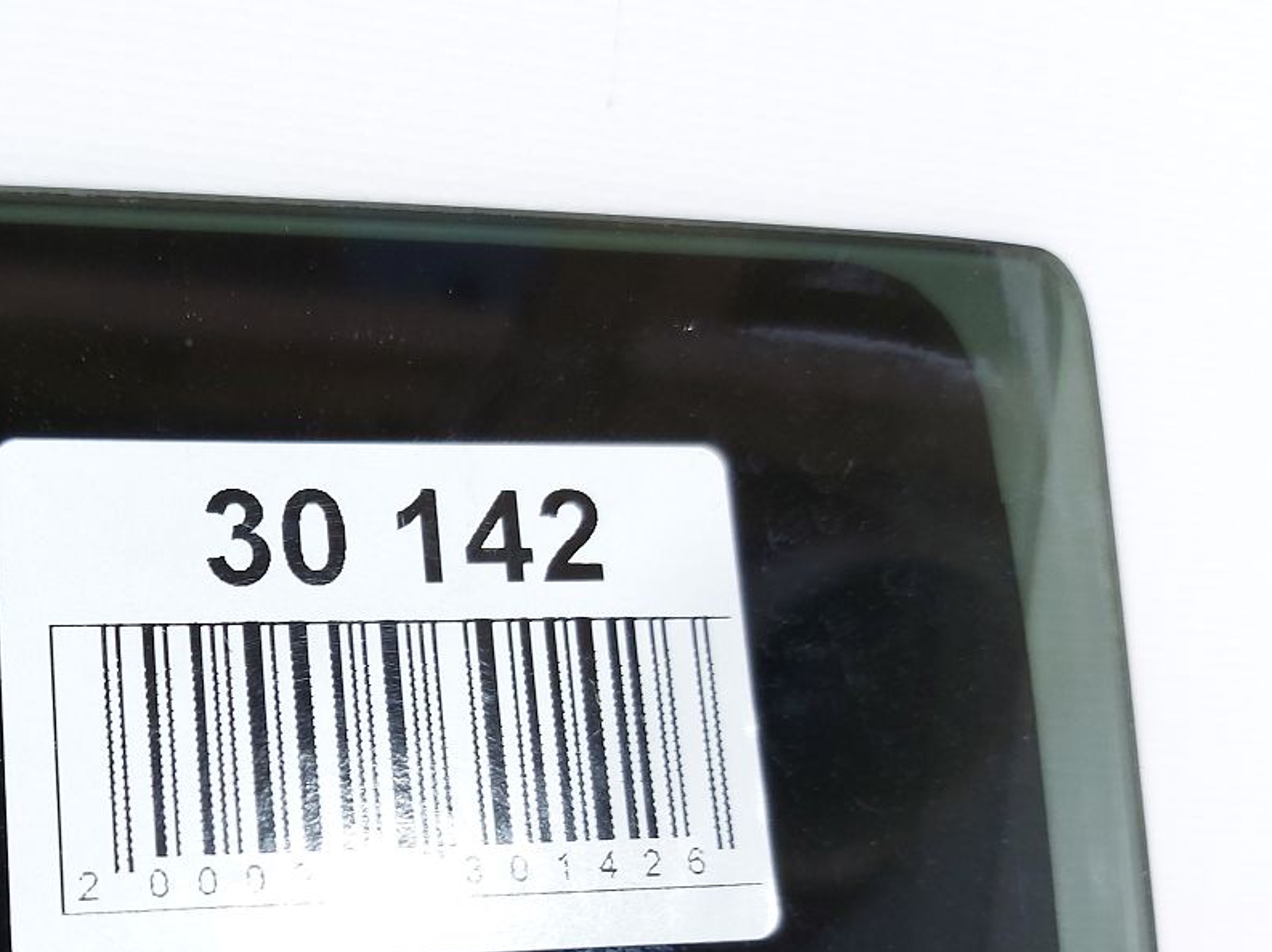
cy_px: 790
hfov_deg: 42.9
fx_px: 1543
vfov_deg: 33.1
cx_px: 262
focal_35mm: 42
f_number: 1.8
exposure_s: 1/50
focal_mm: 5.23
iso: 80
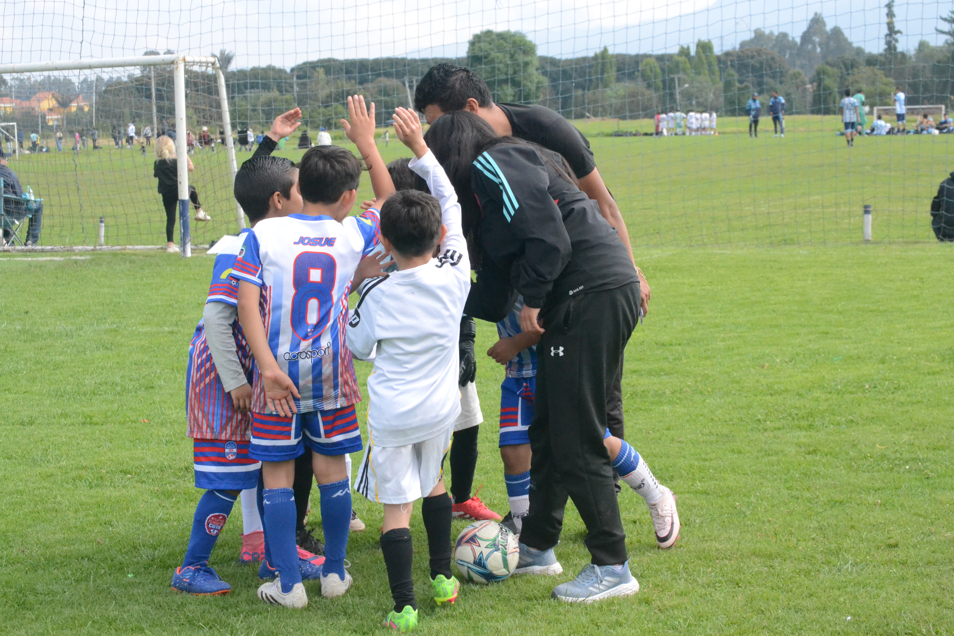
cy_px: 318
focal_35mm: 90
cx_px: 477
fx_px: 2385
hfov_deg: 22.6
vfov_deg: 15.2
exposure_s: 1/1600
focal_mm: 60
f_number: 13
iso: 3200
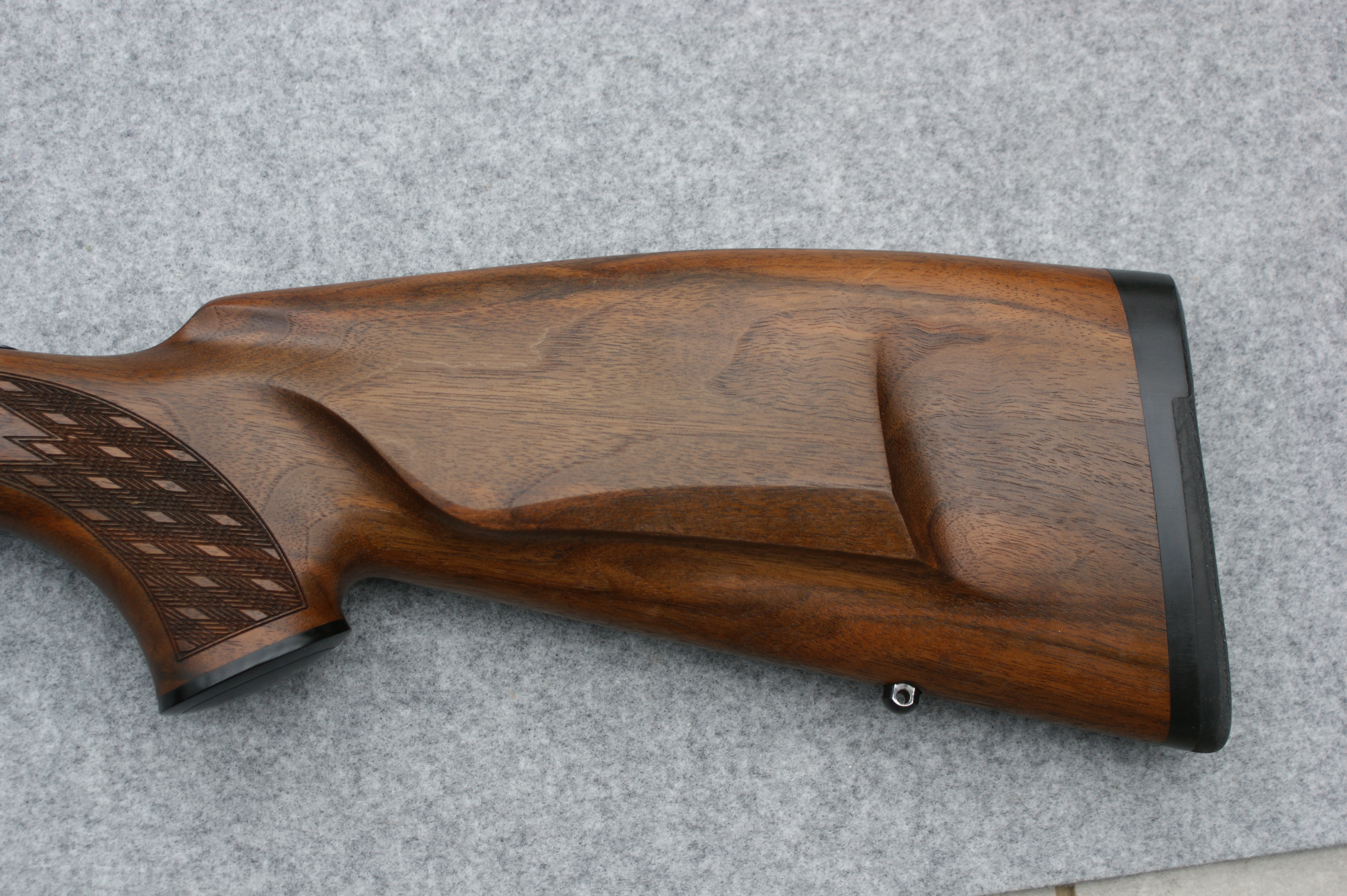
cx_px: 674
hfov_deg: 33.4
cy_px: 448
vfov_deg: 22.6
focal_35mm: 60
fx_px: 2244
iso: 100
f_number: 5.6
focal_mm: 40
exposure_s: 1/125
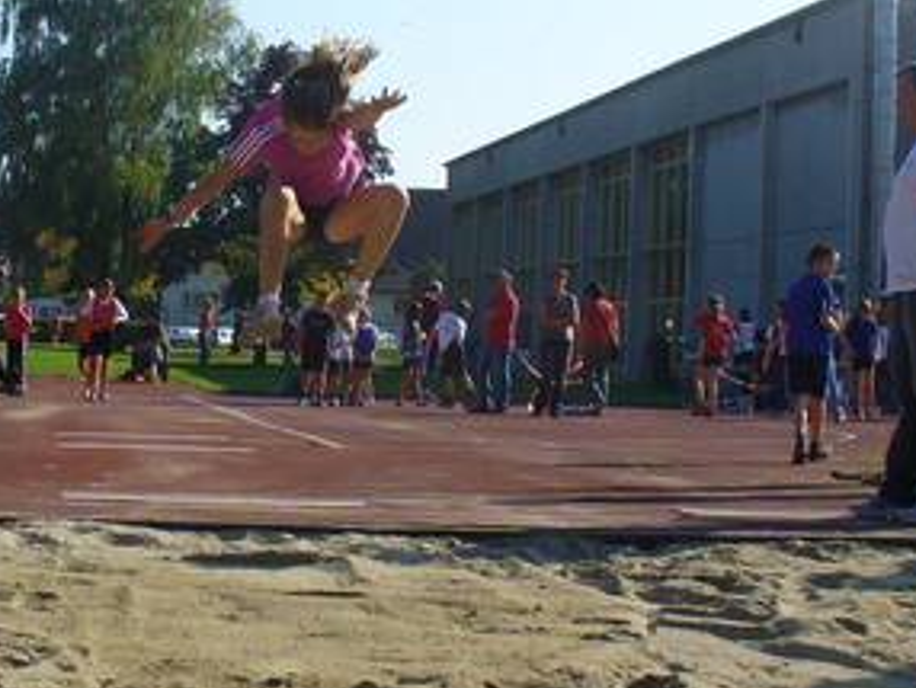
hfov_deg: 20.9
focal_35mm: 93
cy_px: 374
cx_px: 221
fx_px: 2463
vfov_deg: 15.9
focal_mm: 6.1
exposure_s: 1/500
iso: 100
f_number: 5.6
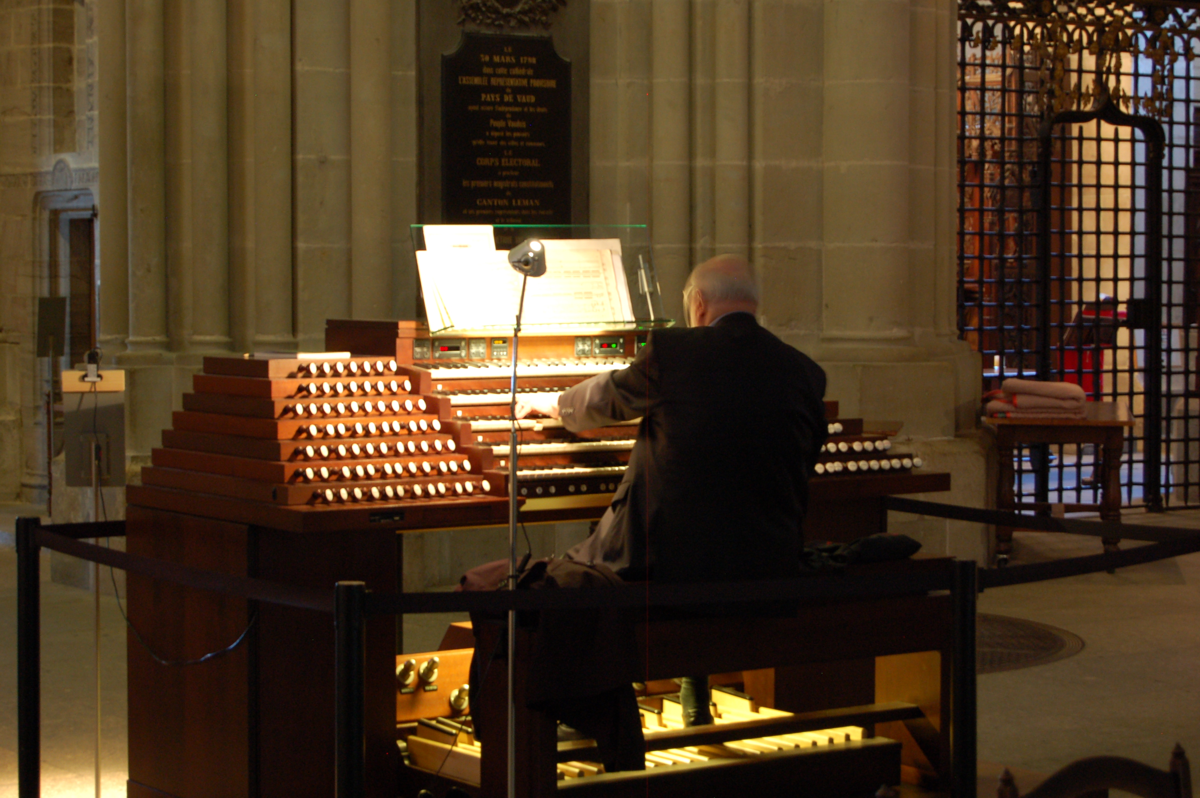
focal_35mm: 82
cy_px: 399
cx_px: 600
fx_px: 2748
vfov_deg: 16.5
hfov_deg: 24.6
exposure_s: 1/2.5
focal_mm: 55
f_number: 5.6
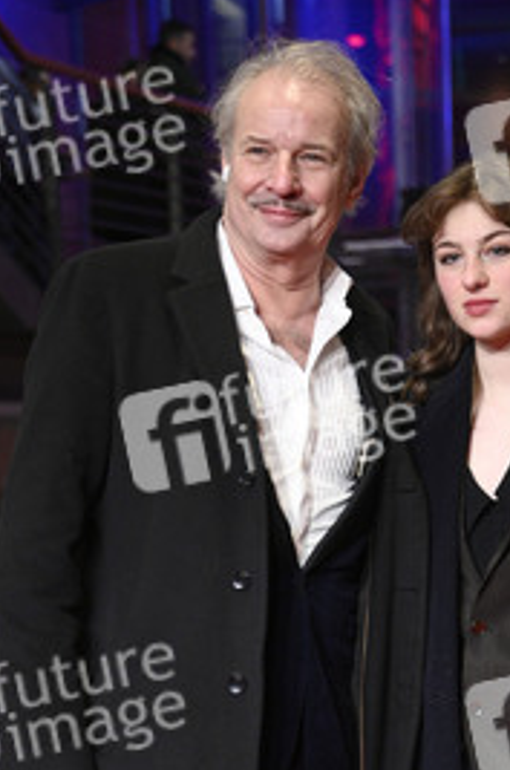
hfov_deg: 11.1
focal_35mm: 123
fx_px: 2624
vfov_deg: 16.6
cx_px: 352
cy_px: 568
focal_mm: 82
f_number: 5
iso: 5000
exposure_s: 1/200
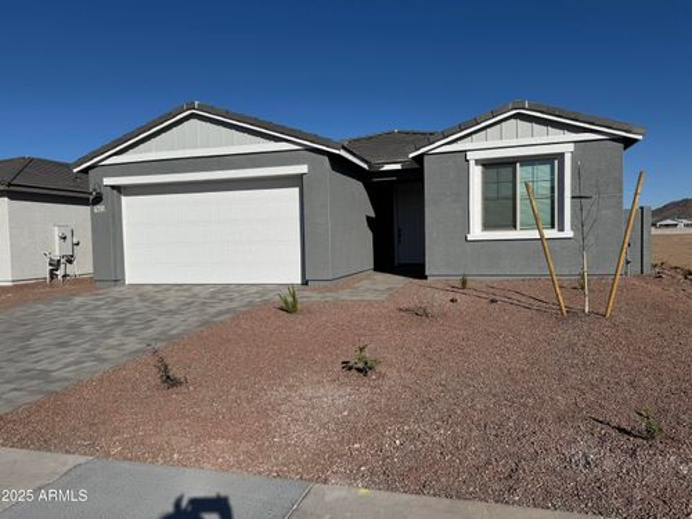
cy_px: 260
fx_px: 480
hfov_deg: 71.6
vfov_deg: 56.8
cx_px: 346
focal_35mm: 24
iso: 80
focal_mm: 6.76
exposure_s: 1/12346
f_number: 1.78
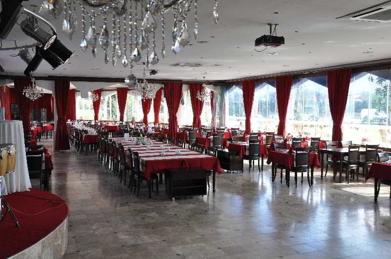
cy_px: 130
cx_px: 196
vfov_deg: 36.8
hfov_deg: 53.2
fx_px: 390
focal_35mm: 36
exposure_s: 1/200
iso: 1000
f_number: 7.1
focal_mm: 24
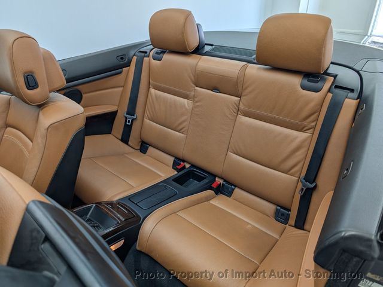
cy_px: 144
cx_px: 192
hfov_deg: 71.6
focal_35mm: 24
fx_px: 266
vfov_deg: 56.8
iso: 20
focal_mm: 6.9
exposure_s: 1/30
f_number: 1.68
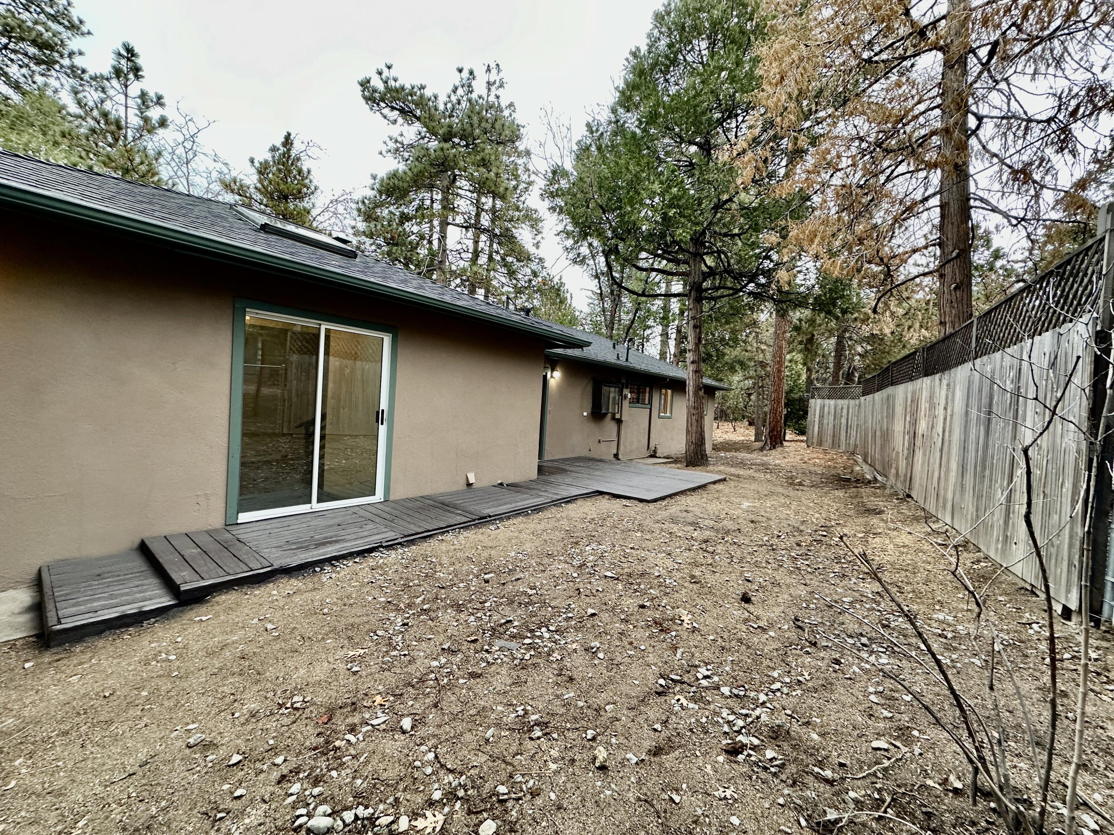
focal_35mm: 14
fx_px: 451
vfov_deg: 85.7
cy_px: 418
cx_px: 557
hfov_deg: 102.1
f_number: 2.2
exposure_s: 1/120
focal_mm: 2.22
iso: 200
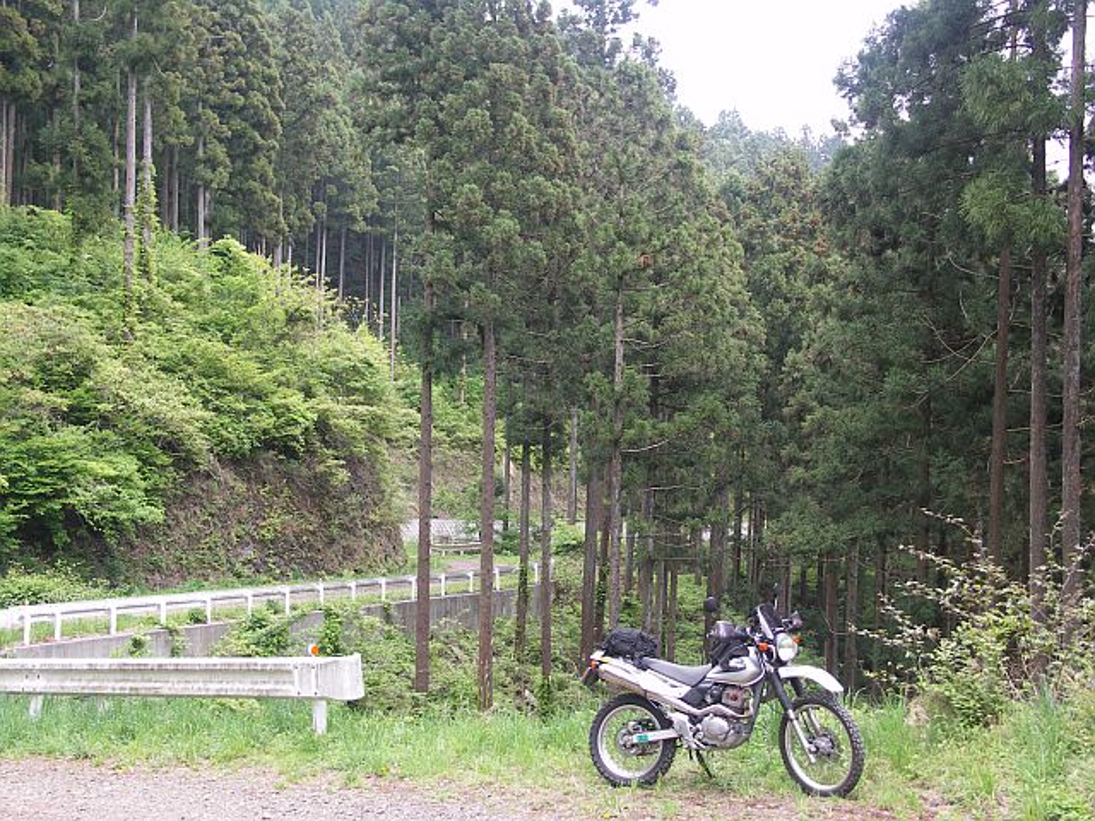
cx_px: 548
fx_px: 1677
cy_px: 410
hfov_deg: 36.2
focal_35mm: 53
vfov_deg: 27.5
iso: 50
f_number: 3.2
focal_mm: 13.7
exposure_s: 1/60
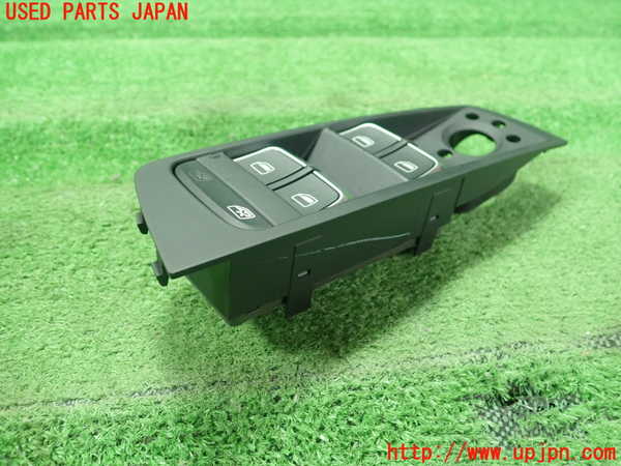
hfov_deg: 60.0
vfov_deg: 46.8
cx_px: 310
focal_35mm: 30
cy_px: 233
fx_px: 538
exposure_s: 1/125
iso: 800
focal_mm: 5.5
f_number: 2.3
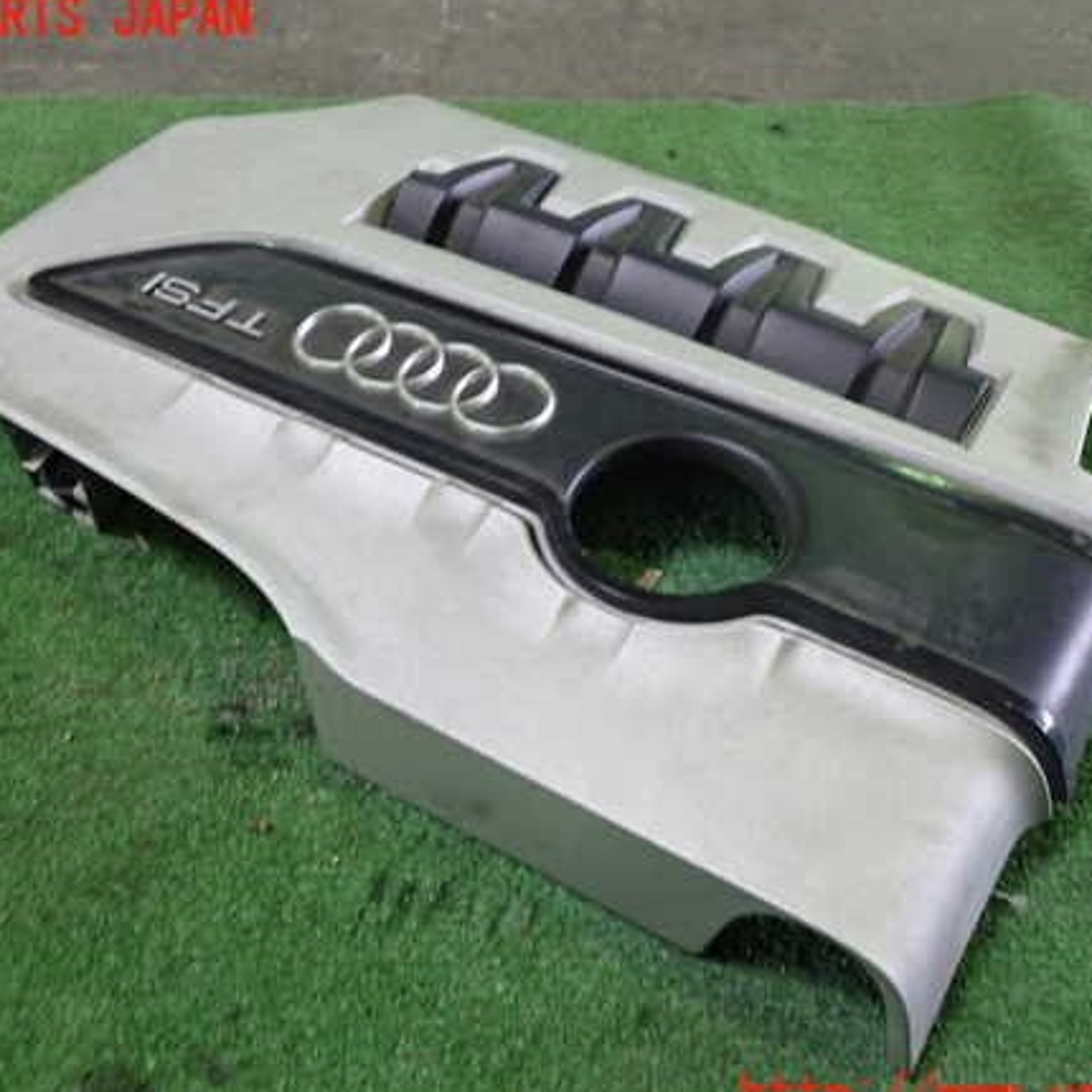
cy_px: 559
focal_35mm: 37
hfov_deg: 44.9
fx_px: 1321
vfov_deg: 44.9
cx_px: 551
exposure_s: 1/30
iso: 500
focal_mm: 5.4
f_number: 2.3
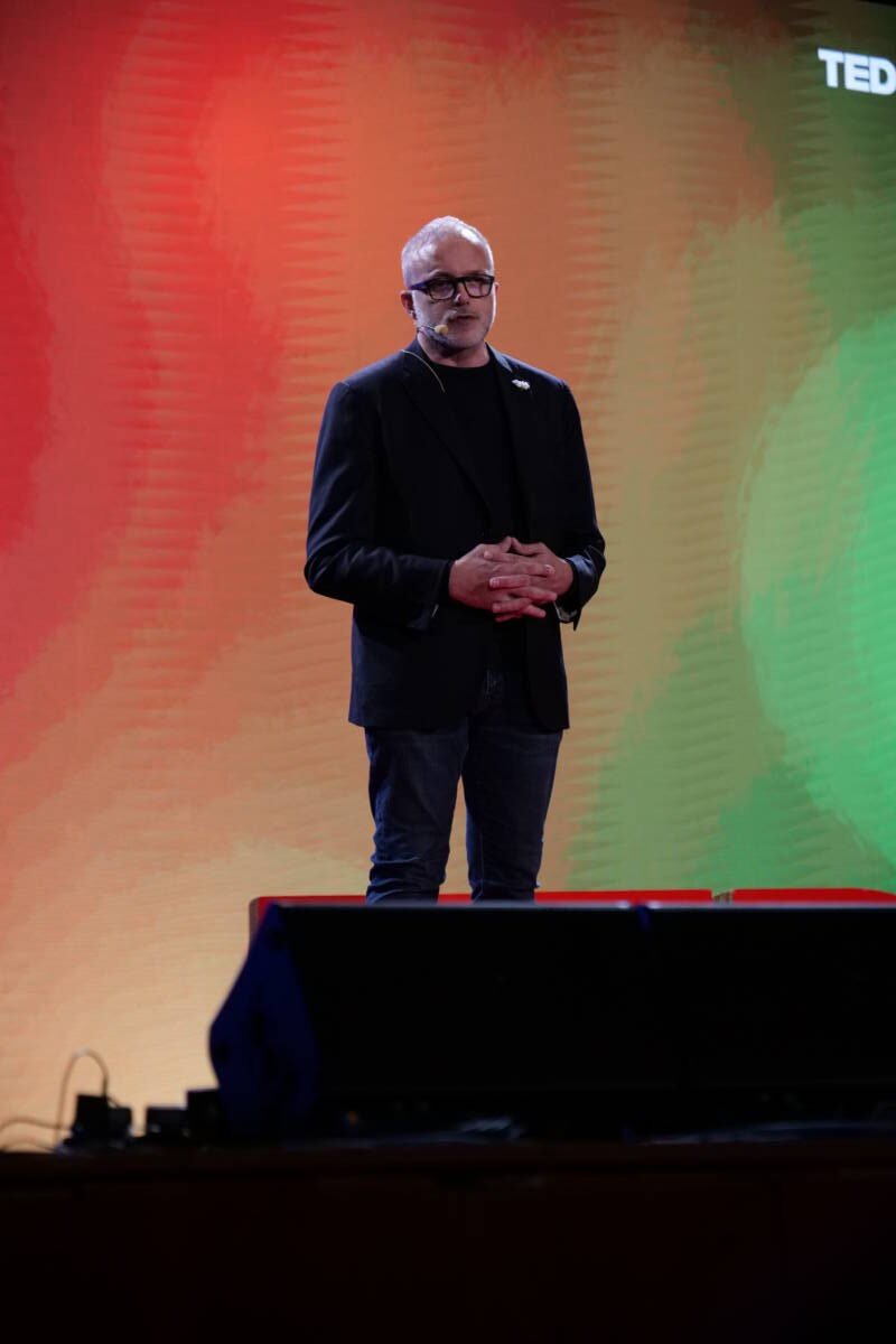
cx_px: 448
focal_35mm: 105
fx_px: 3920
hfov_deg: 13.0
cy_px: 672
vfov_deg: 19.5
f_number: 4
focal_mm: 105
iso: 4000
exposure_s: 1/250
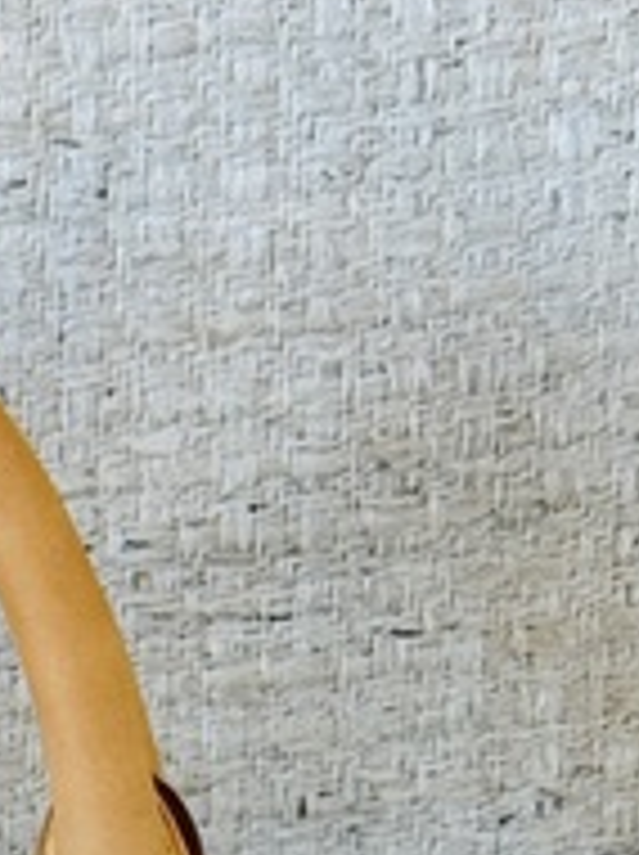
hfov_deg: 5.7
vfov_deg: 7.4
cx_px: -382
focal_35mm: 255
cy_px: 1773
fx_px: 6290
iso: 80
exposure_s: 1/50
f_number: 1.78
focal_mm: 6.76
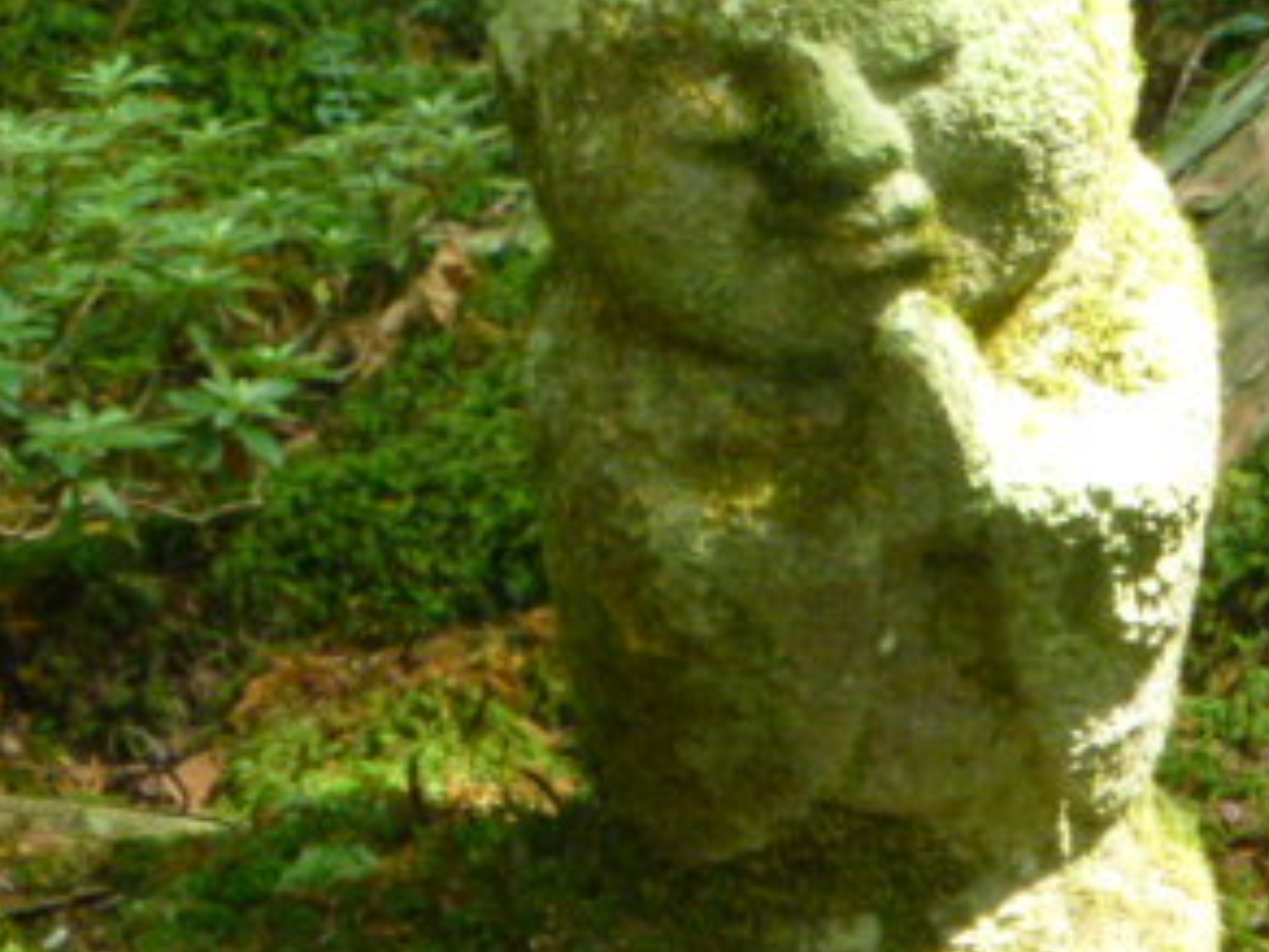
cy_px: 378
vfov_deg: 3.0
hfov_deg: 4.0
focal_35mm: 498
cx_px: 813
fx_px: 18256
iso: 800
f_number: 5.9
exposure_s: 1/30
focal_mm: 40.5
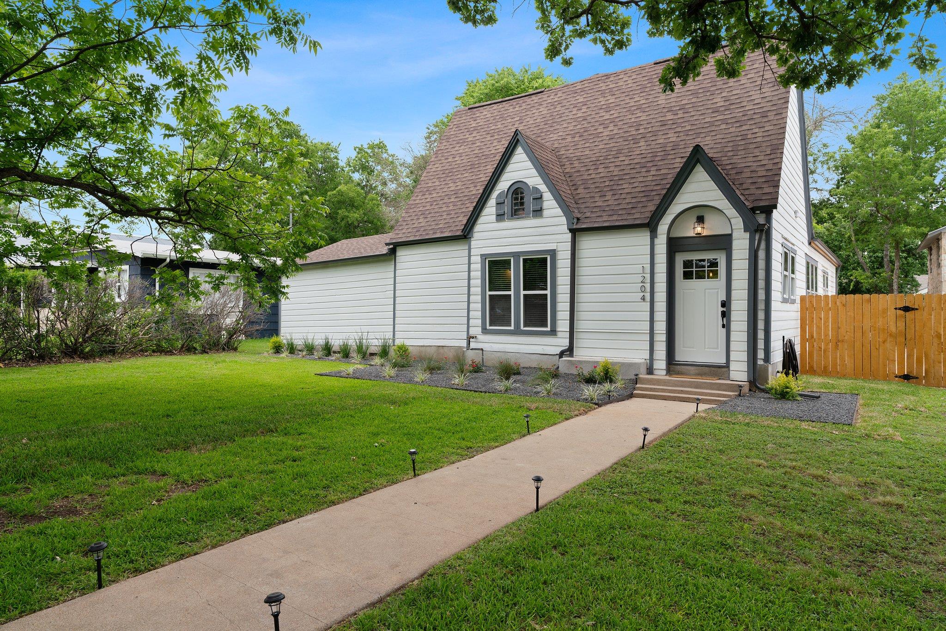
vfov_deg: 57.2
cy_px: 316
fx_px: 578
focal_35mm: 22
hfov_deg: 78.6
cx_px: 473
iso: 250
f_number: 8
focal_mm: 22
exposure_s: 1/125
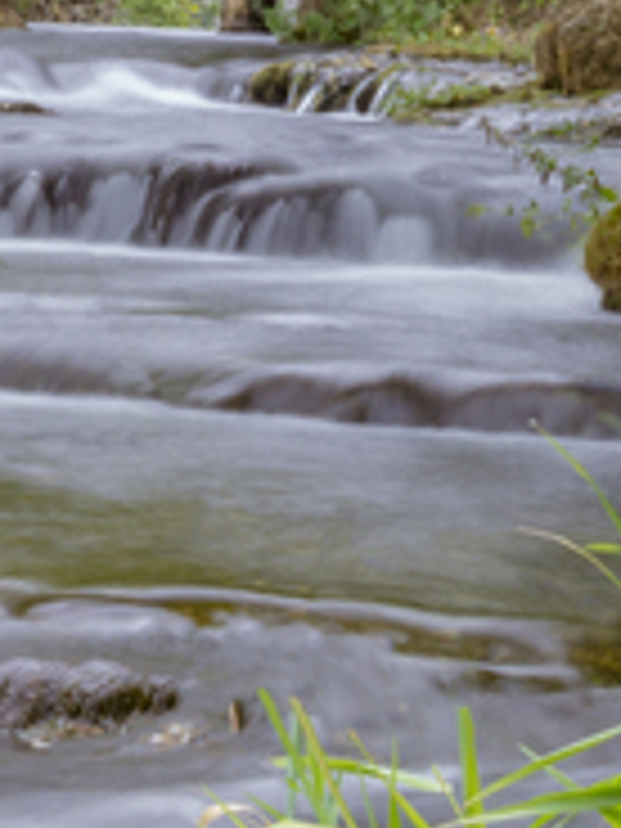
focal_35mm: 259
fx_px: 6185
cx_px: -207
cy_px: 378
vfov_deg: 7.7
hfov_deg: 5.7
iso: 100
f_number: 32
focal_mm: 55
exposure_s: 2
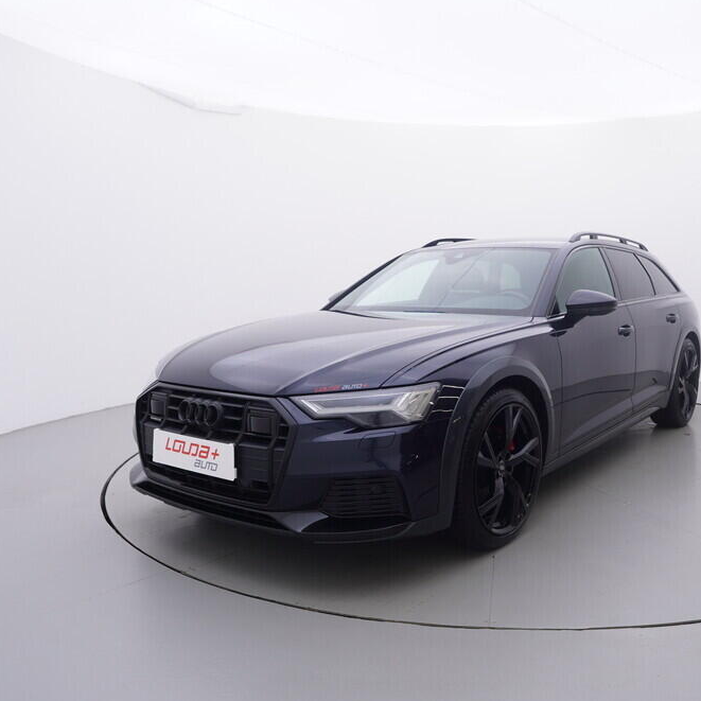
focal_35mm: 30
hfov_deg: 53.7
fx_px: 680
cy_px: 357
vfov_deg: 54.6
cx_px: 454
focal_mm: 15
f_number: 5
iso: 200
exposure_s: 1/80
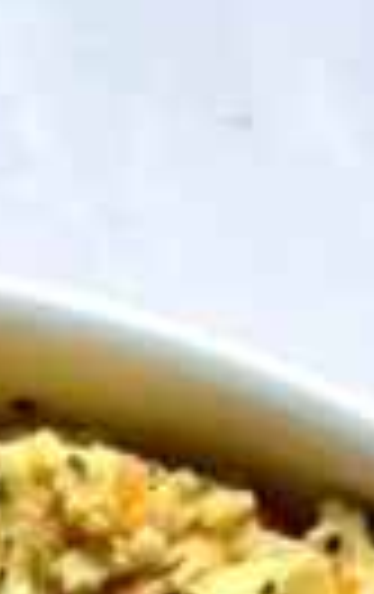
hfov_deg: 6.0
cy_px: 1966
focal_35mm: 213
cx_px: -360
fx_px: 3459
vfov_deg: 8.0
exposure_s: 1/518
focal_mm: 4.2
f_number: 1.6
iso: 32
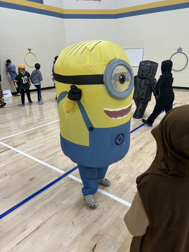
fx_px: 189
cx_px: 94
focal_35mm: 26
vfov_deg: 67.3
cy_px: 126
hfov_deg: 53.1
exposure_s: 1/60
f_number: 1.5
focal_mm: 5.7
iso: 80
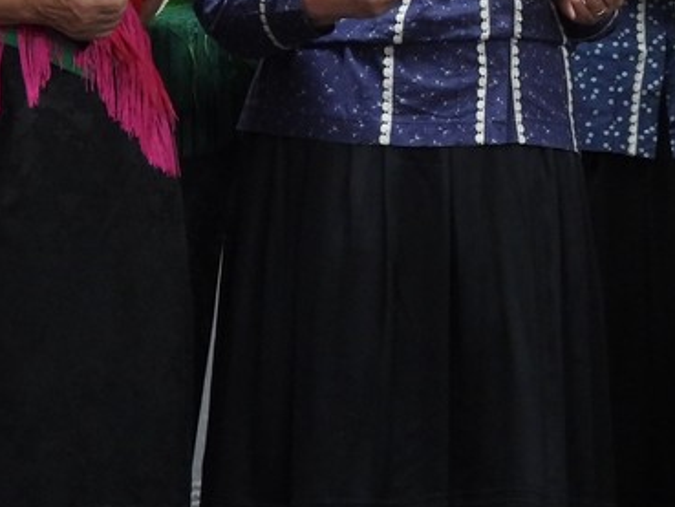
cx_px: 829
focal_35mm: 504
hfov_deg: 3.9
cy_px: -123
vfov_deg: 2.9
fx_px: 9831
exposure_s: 1/20
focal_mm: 27.9
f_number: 4
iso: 400
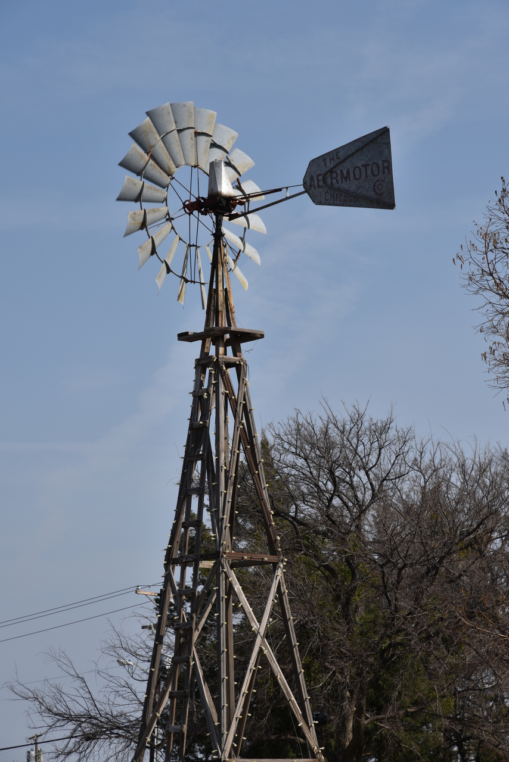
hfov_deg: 11.4
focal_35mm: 120
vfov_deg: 17.1
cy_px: 381
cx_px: 254
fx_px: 2543
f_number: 9
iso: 100
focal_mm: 120
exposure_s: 1/320
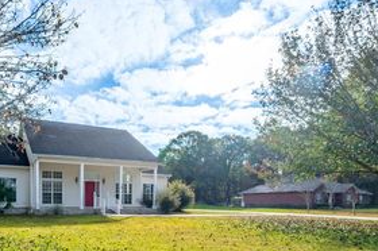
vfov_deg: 48.6
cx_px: 92
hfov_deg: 66.8
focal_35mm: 25
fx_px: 262
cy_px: 196
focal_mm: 14
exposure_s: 1/2500
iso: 400
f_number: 9
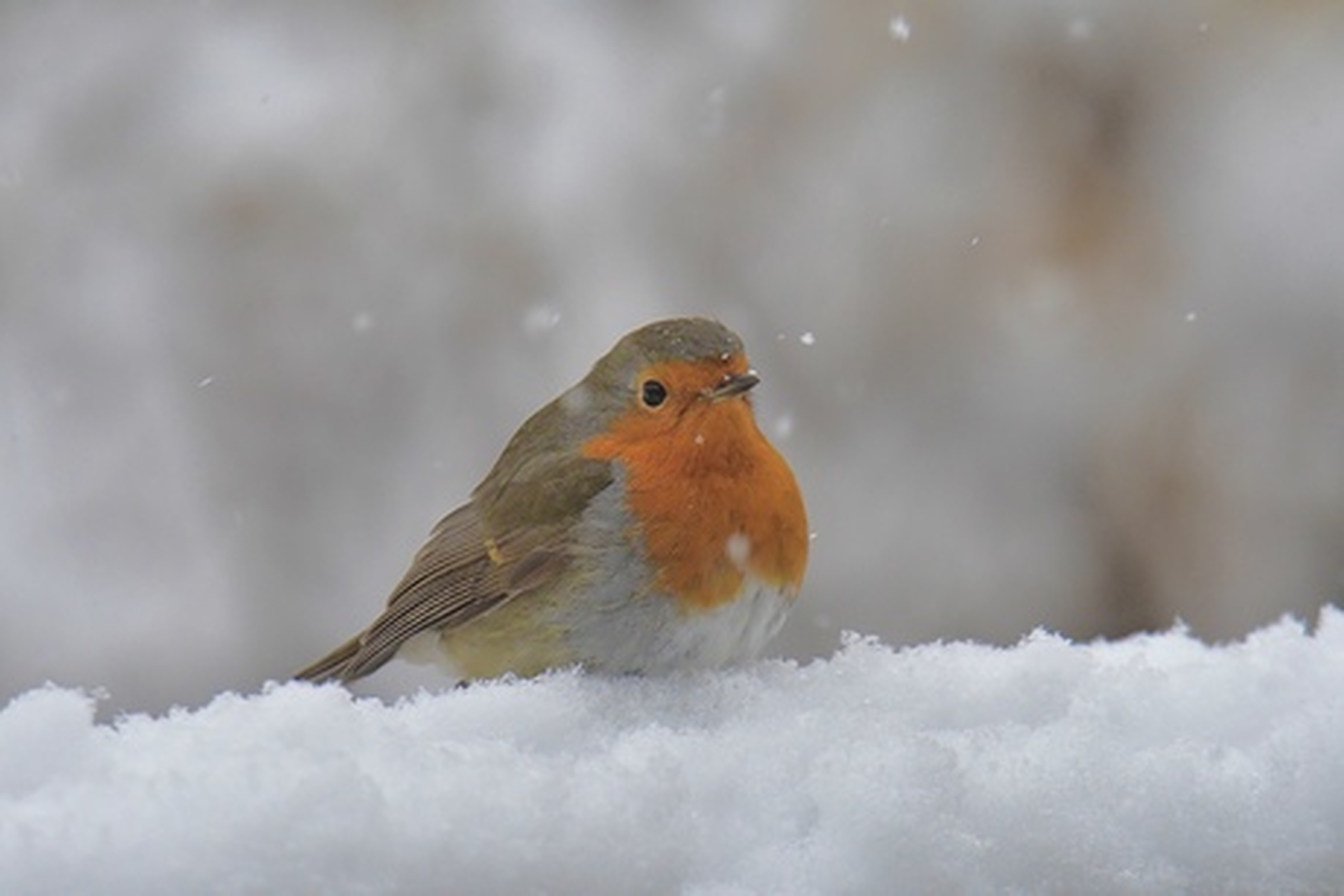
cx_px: 672
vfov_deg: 1.5
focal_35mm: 900
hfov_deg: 2.3
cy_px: 448
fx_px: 33609
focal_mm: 600
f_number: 9
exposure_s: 1/500
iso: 3200
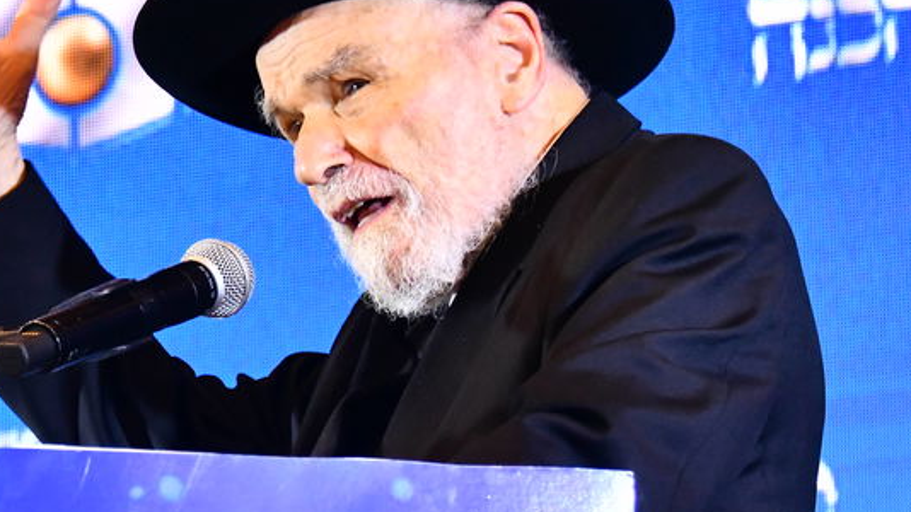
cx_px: 160
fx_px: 8090
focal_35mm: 335
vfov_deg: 3.6
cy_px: 281
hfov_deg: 6.4
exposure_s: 1/200
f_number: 5.6
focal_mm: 122
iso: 2500
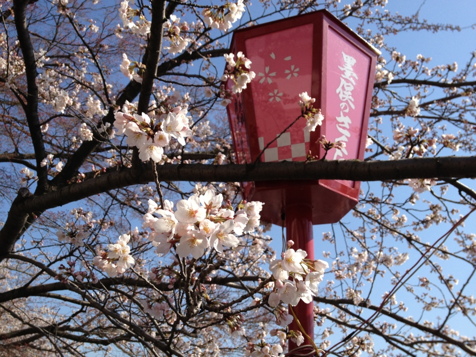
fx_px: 481
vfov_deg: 40.7
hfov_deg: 52.6
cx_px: 238
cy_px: 178
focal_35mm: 35
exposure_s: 1/1905
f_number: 2.4
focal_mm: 4.28
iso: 64
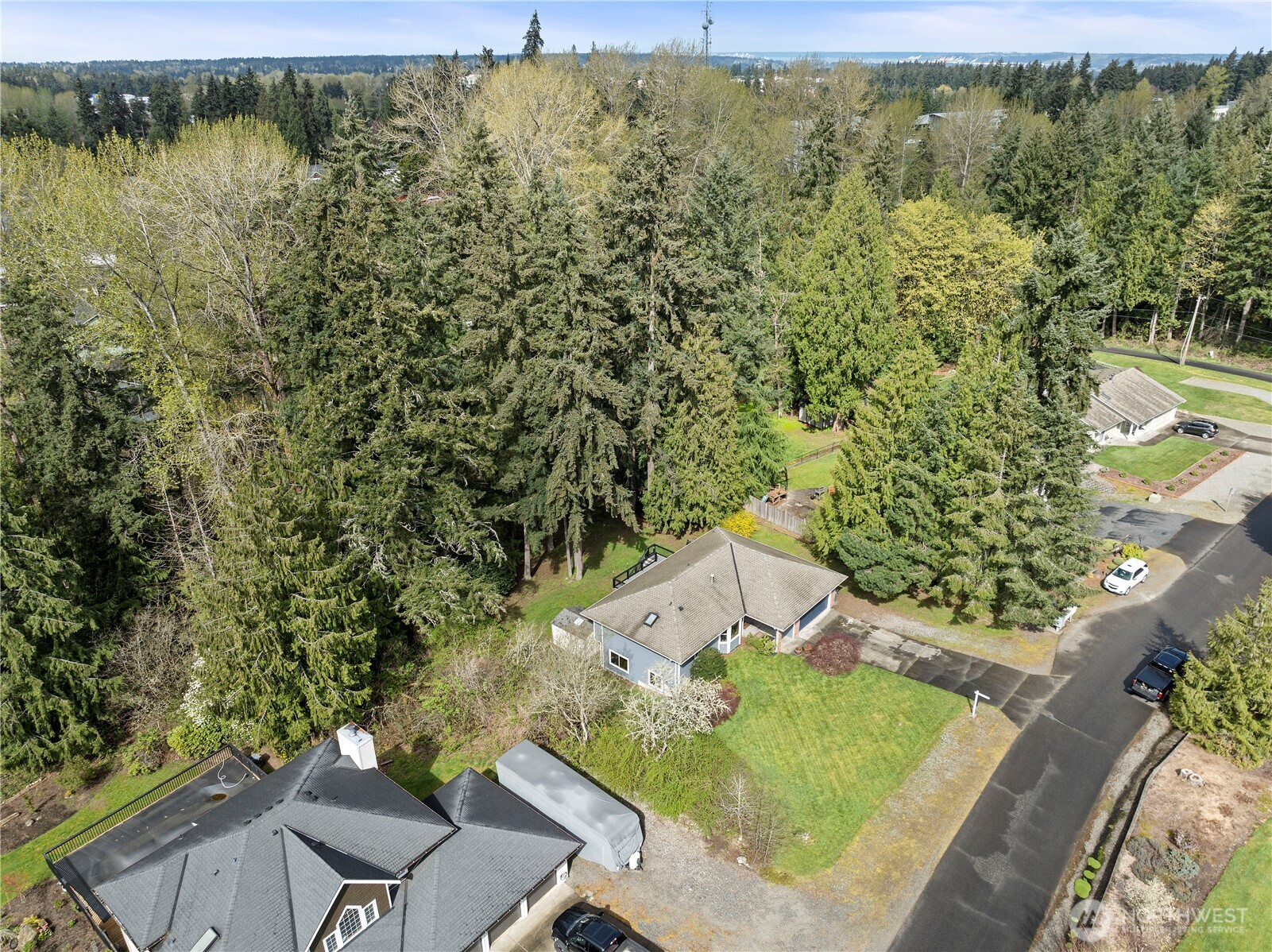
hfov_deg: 71.6
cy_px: 476
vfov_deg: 56.7
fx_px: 881
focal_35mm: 24
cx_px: 636
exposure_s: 1/800
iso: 100
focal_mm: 12.29
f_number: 2.8
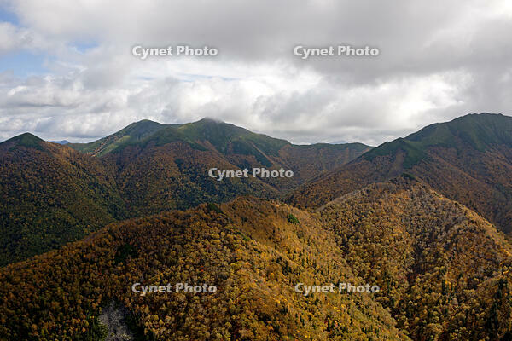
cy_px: 170
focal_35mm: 35
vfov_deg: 37.9
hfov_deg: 54.4
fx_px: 498
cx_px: 256
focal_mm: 35
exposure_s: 1/1250
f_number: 7.1
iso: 320
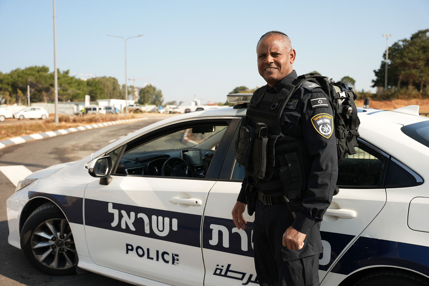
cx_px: 214
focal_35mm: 39
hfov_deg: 49.5
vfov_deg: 34.2
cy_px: 143
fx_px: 465
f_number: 4.5
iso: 80
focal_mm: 39
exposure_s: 1/100
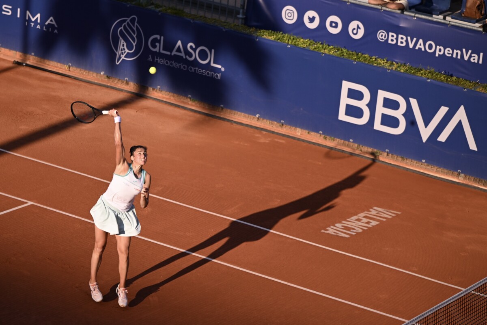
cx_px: 244
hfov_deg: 17.1
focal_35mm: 120
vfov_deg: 11.4
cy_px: 162
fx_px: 1623
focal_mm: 120
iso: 640
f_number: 2.8
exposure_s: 1/10000
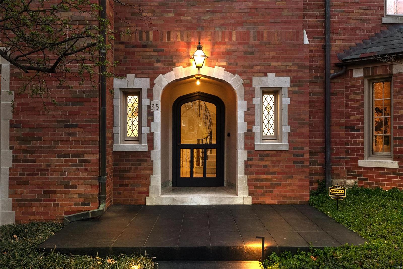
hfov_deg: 53.1
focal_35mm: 36
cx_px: 202
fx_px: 403
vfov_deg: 36.9
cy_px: 134
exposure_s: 1/13
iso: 1600
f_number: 8
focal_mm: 18
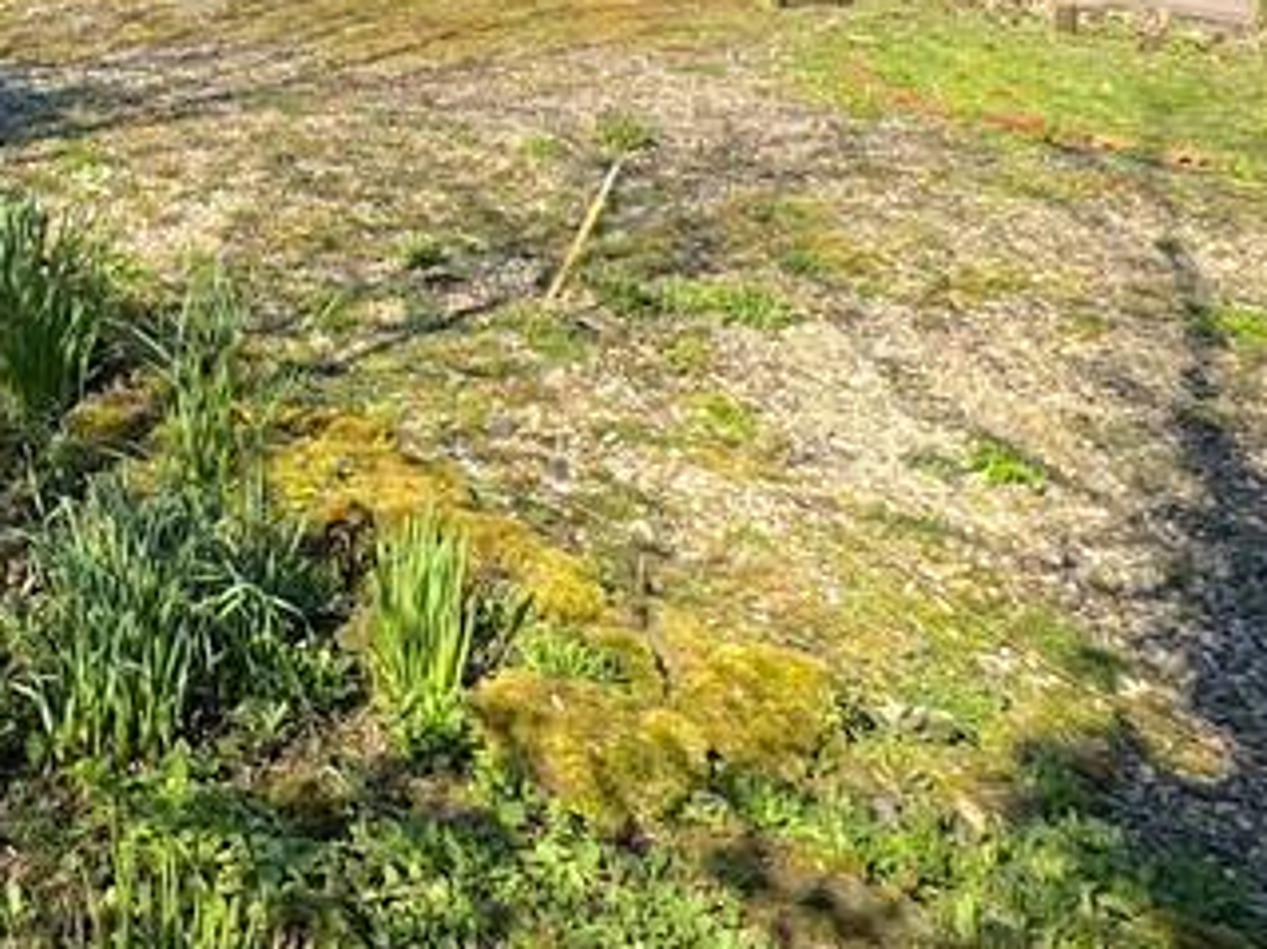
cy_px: -115
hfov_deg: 36.2
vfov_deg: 28.9
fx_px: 1646
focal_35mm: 45
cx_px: -99
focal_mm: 2.22
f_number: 2.2
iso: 50
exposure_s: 1/1078
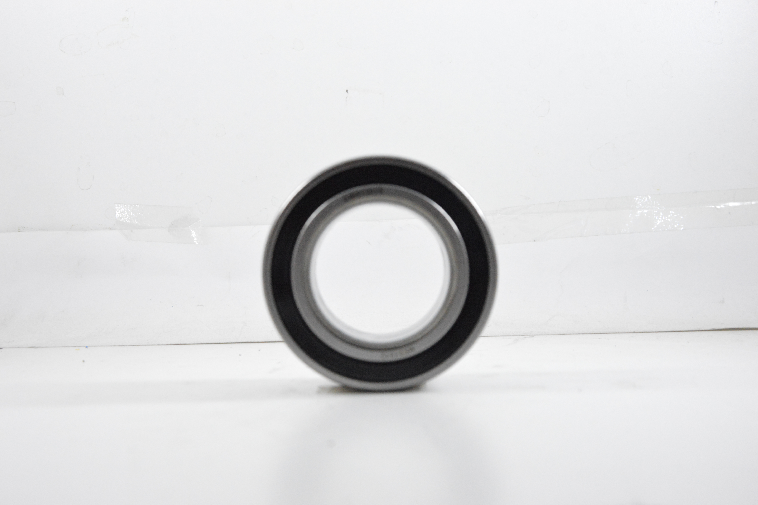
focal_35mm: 58
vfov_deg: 23.4
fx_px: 1221
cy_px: 256
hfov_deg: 34.5
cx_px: 379
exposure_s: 1/100
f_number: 7.1
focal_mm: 38
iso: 3200
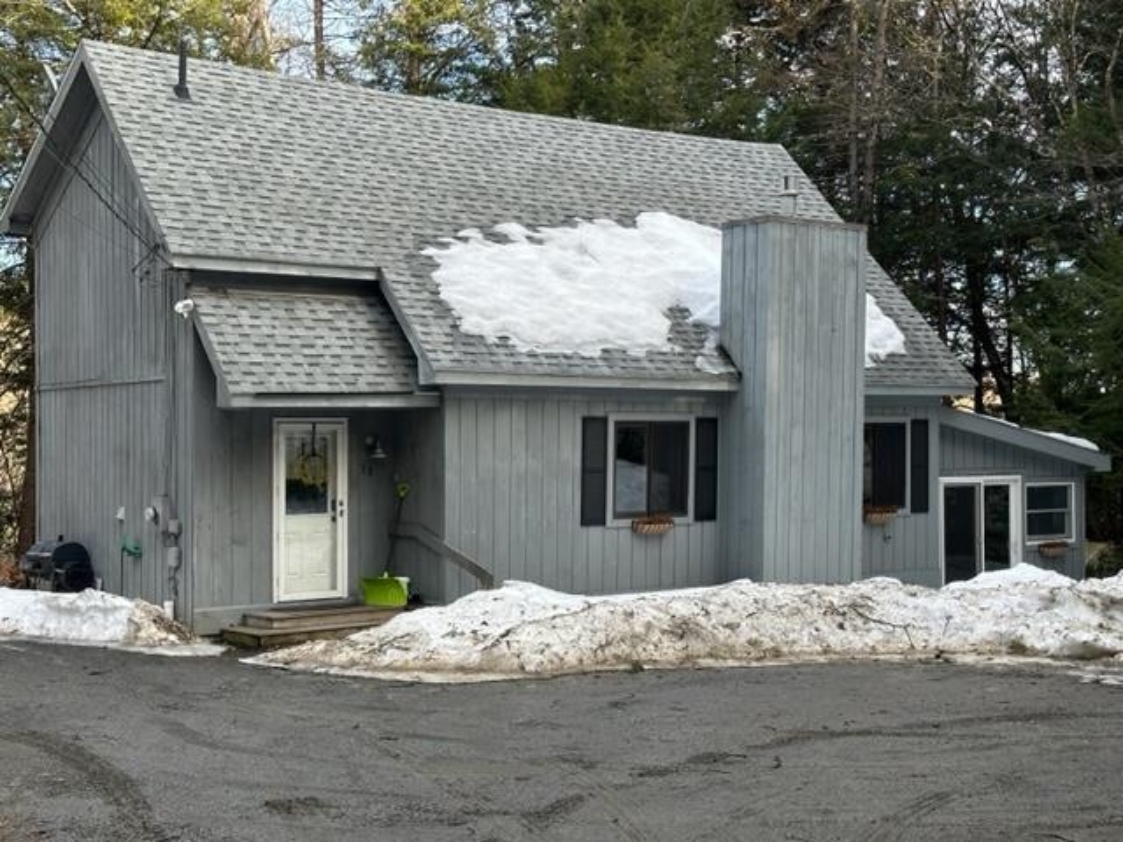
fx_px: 1557
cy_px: 421
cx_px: 562
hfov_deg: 39.7
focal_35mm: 48
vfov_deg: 30.3
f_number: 1.78
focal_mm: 6.86
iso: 64
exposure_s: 1/351
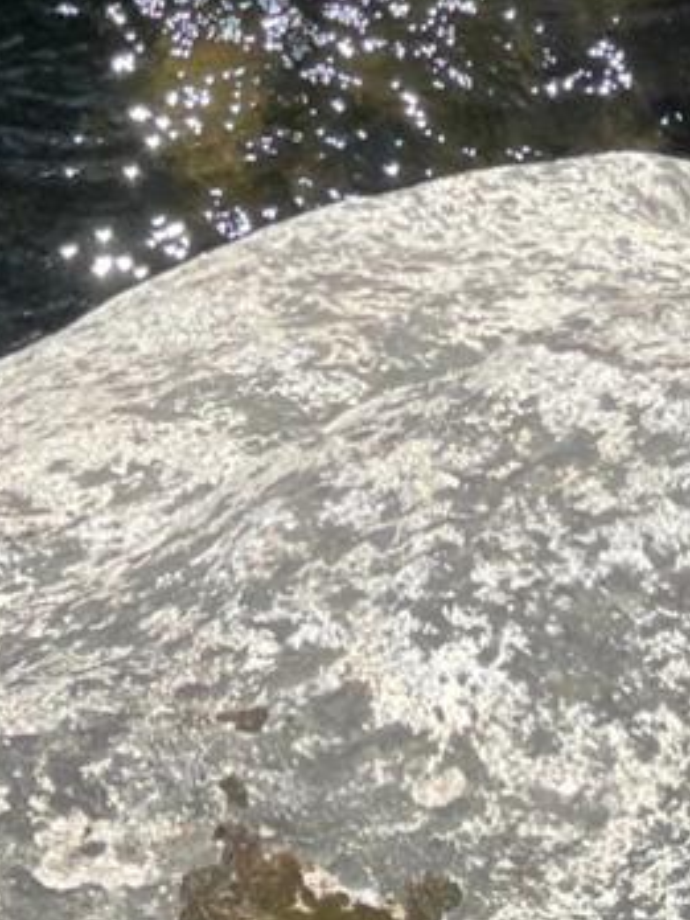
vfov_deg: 14.9
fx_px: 2977
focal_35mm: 112
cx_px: -54
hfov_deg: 13.0
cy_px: -833
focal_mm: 4.2
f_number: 1.6
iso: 32
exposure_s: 1/924
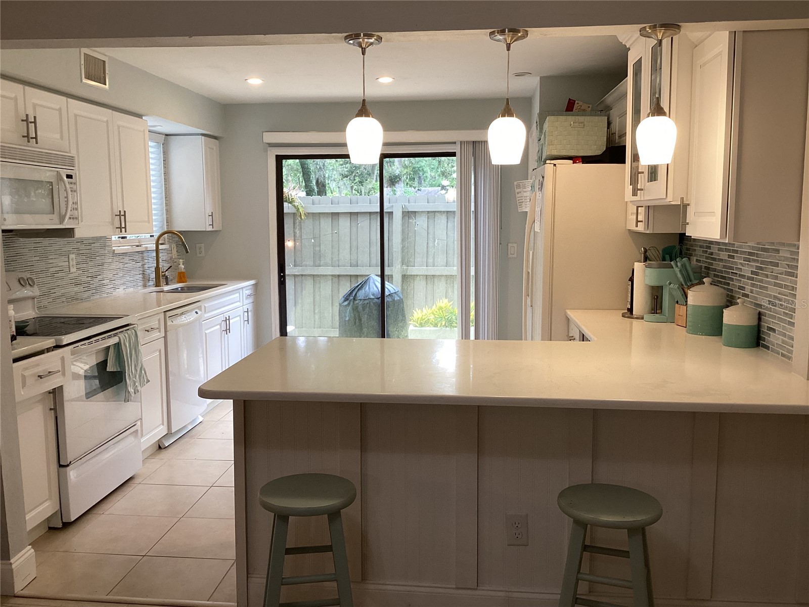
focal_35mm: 31
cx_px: 404
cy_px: 304
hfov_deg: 58.4
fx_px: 724
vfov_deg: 45.4
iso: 125
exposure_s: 1/60
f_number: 2.4
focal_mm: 3.3
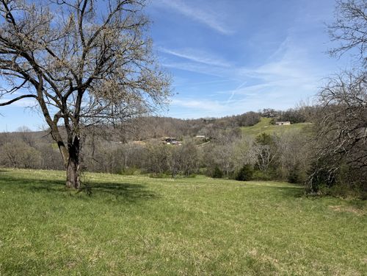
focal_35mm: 24
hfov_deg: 71.6
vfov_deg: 56.8
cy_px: 138
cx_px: 184
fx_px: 254
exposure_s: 1/5319
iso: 80
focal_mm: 6.76
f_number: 1.78
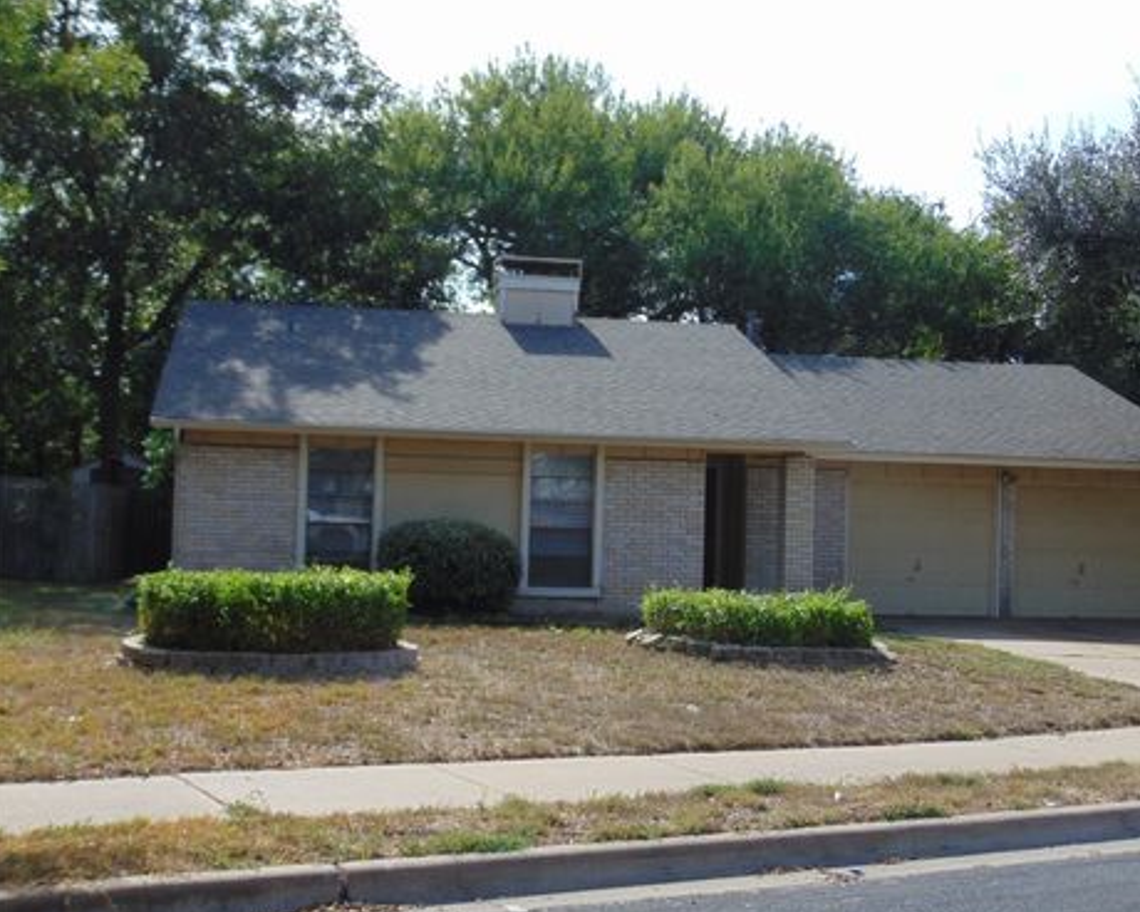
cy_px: 457
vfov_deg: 28.6
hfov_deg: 35.3
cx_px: 612
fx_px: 1788
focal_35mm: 53
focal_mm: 9
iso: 80
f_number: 3.5
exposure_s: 1/800
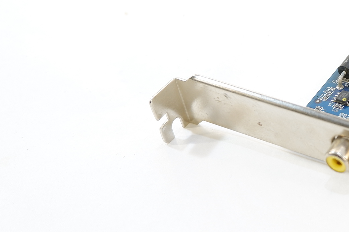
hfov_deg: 27.5
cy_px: 52
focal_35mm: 66
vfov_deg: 20.4
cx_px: 400
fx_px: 639
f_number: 3.5
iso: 200
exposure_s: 1/60
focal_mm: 15
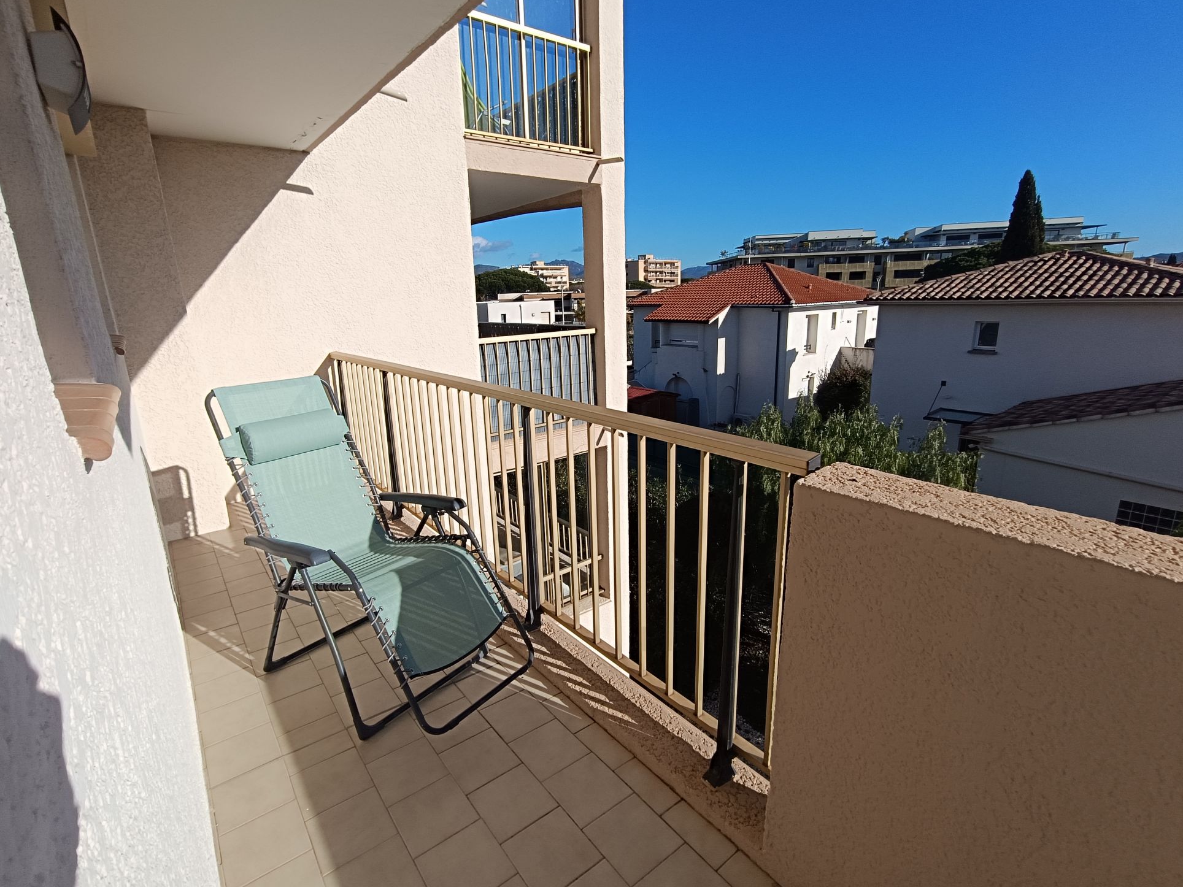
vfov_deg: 74.7
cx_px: 579
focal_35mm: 17
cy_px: 445
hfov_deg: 91.0
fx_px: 581
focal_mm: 1.66
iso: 51
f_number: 2.2
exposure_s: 1/1764
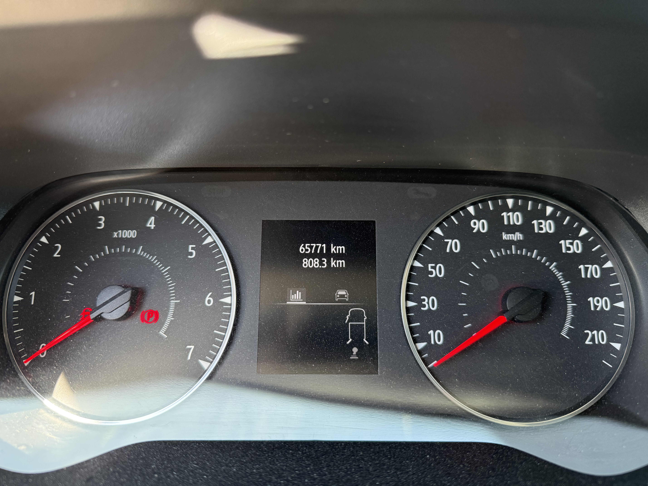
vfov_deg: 56.8
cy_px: 243
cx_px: 324
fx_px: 449
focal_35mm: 24
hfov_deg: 71.6
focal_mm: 6.76
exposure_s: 1/75
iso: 200
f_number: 1.78
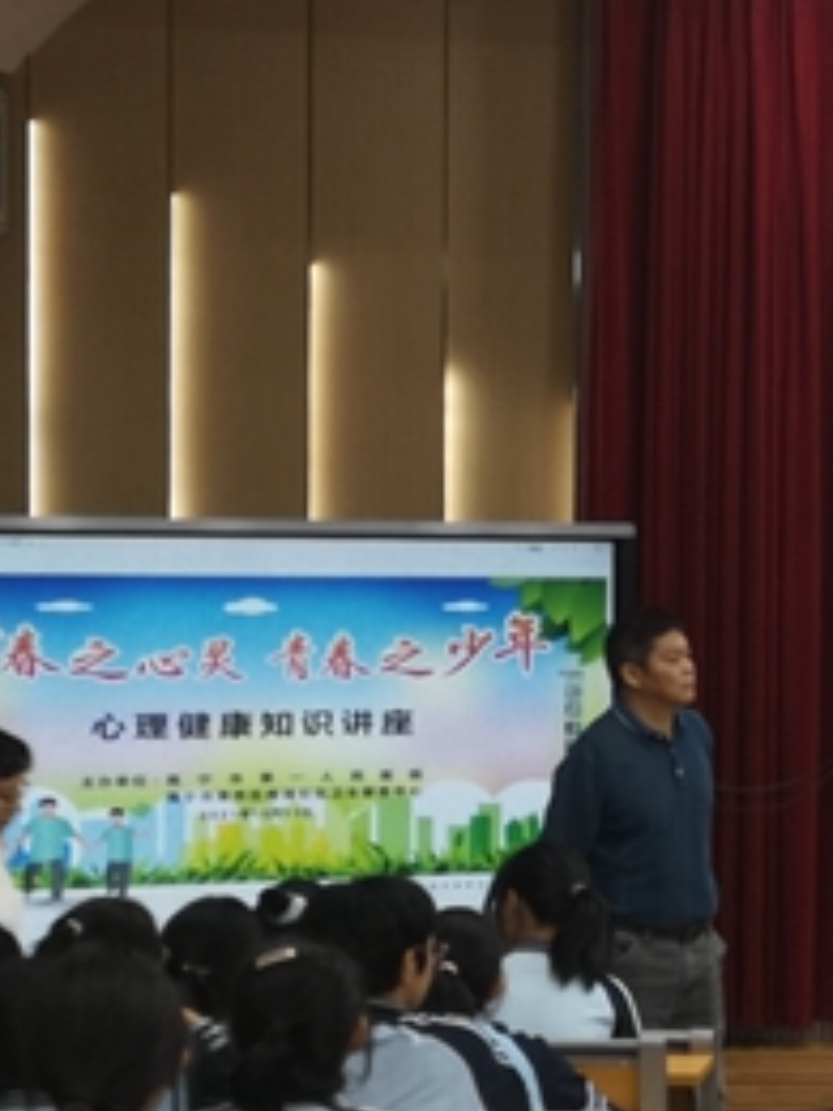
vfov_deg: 15.1
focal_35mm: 130
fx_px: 4171
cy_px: 735
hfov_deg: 10.7
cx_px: 1516
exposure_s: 1/50
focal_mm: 3.95
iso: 50
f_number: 4
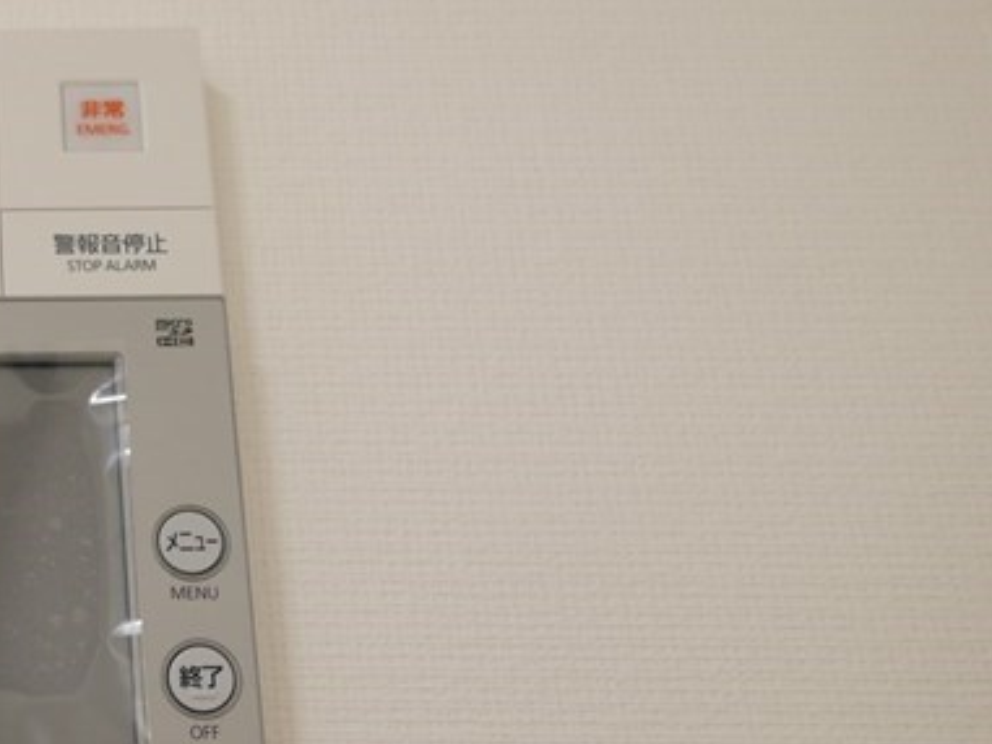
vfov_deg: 33.3
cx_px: -112
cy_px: 497
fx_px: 1233
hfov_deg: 36.7
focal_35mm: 43
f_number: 4
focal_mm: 8
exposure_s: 1/60
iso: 800
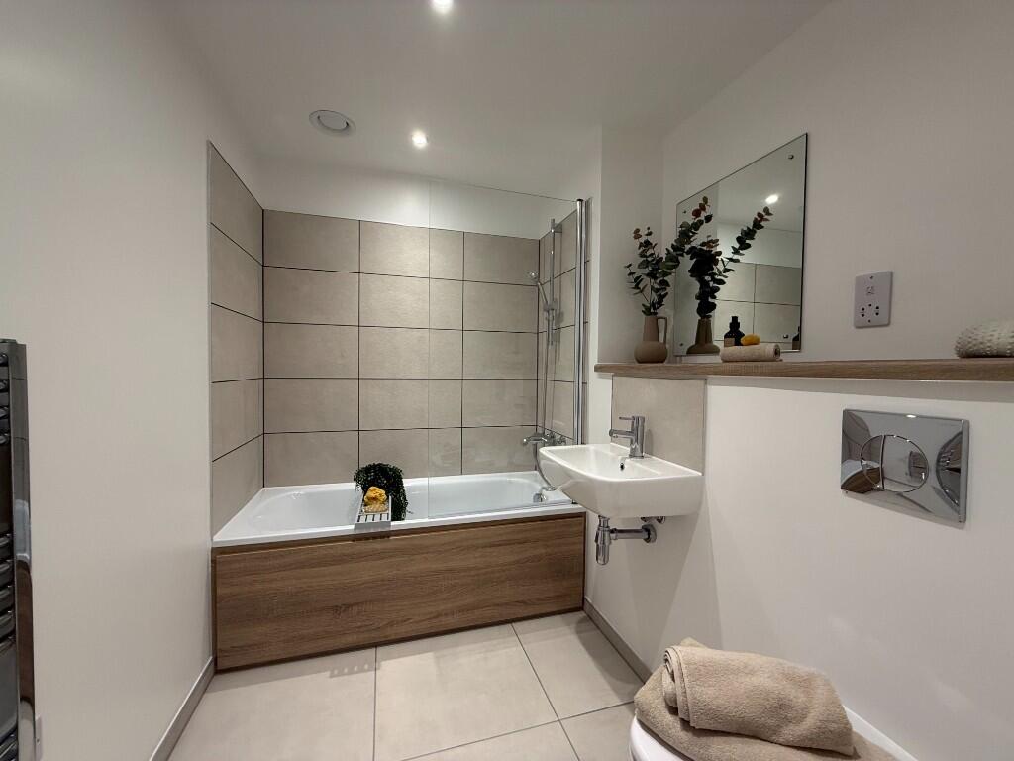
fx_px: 410
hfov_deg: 102.1
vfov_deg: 85.7
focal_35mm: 14
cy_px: 380
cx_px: 507
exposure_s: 1/100
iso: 160
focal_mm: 2.22
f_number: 2.2
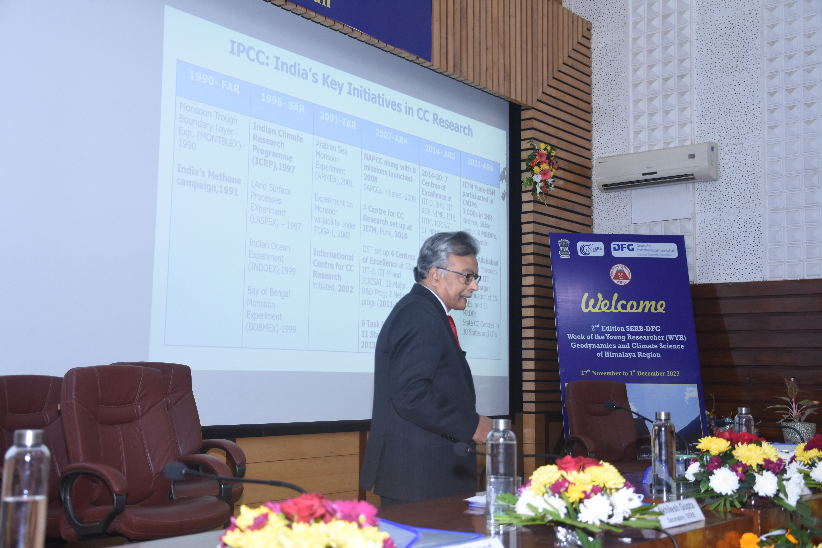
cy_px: 274
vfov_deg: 29.9
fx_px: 1027
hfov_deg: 43.6
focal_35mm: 45
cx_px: 411
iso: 800
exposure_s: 1/125
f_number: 4.2
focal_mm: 30
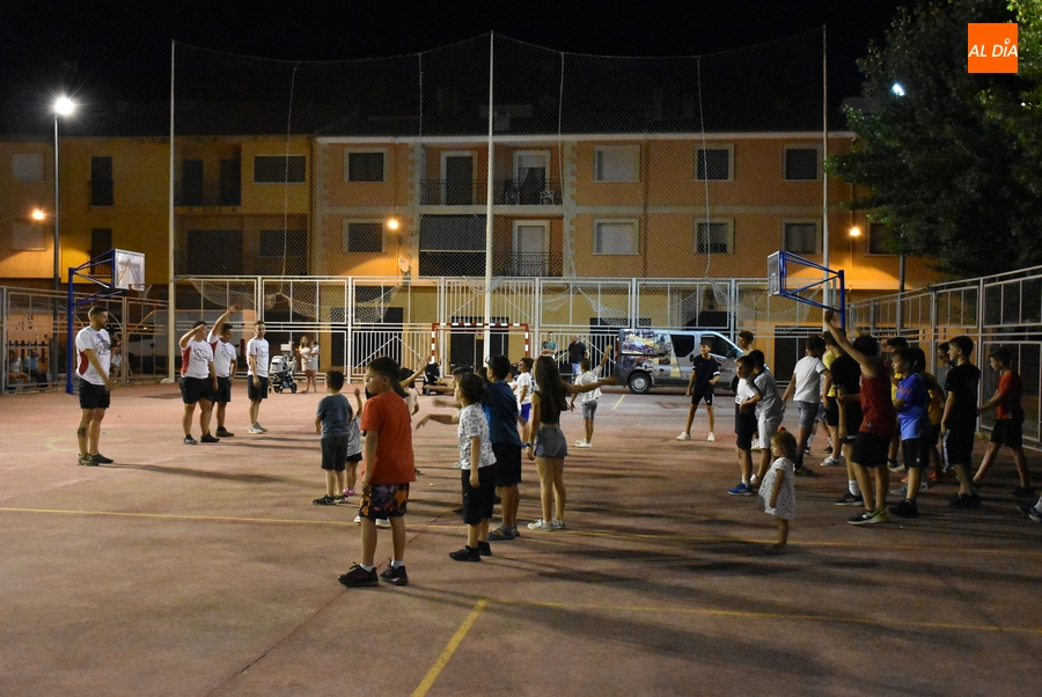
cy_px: 348
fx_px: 1130
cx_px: 521
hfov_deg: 49.5
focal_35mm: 39
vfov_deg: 34.3
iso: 10000
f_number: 3.8
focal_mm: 26
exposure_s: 1/125
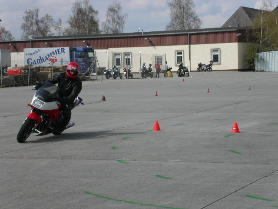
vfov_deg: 13.0
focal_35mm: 114
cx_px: 139
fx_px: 916
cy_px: 104
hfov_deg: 17.3
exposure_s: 1/350
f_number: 8
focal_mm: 23.4
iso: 100
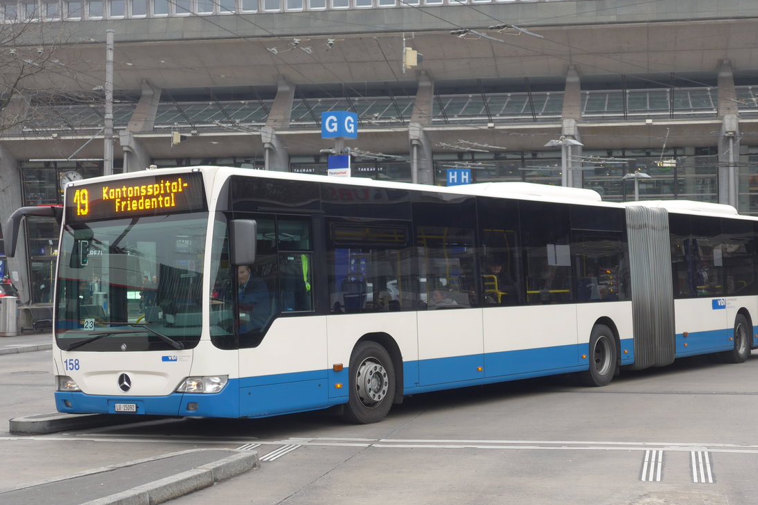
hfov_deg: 31.9
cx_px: 405
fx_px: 1326
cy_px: 208
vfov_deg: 21.5
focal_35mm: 63
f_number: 3.4
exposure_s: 1/80
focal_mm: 11.3
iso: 80
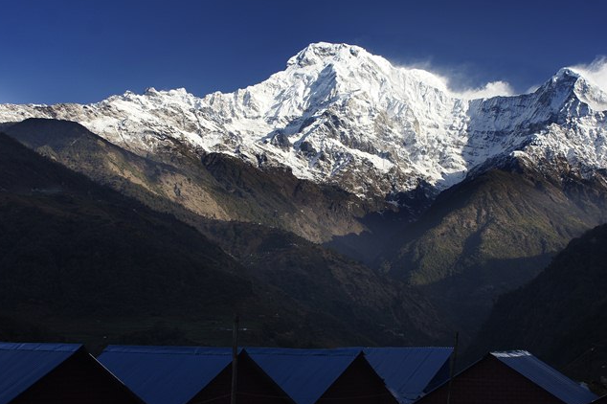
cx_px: 339
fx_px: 893
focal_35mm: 53
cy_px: 202
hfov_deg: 37.5
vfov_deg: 25.5
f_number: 5.6
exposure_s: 1/60
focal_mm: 28
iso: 100
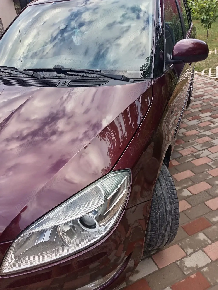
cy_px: 145
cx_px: 109
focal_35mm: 27
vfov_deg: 65.3
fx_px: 227
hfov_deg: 51.4
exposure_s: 1/33.3
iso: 137
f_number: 1.8
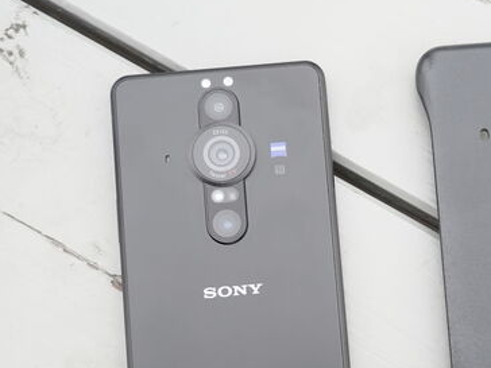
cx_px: 428
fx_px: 1177
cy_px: 291
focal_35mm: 83
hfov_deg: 23.0
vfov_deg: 17.6
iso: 400
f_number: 5.6
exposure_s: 1/125
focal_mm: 38
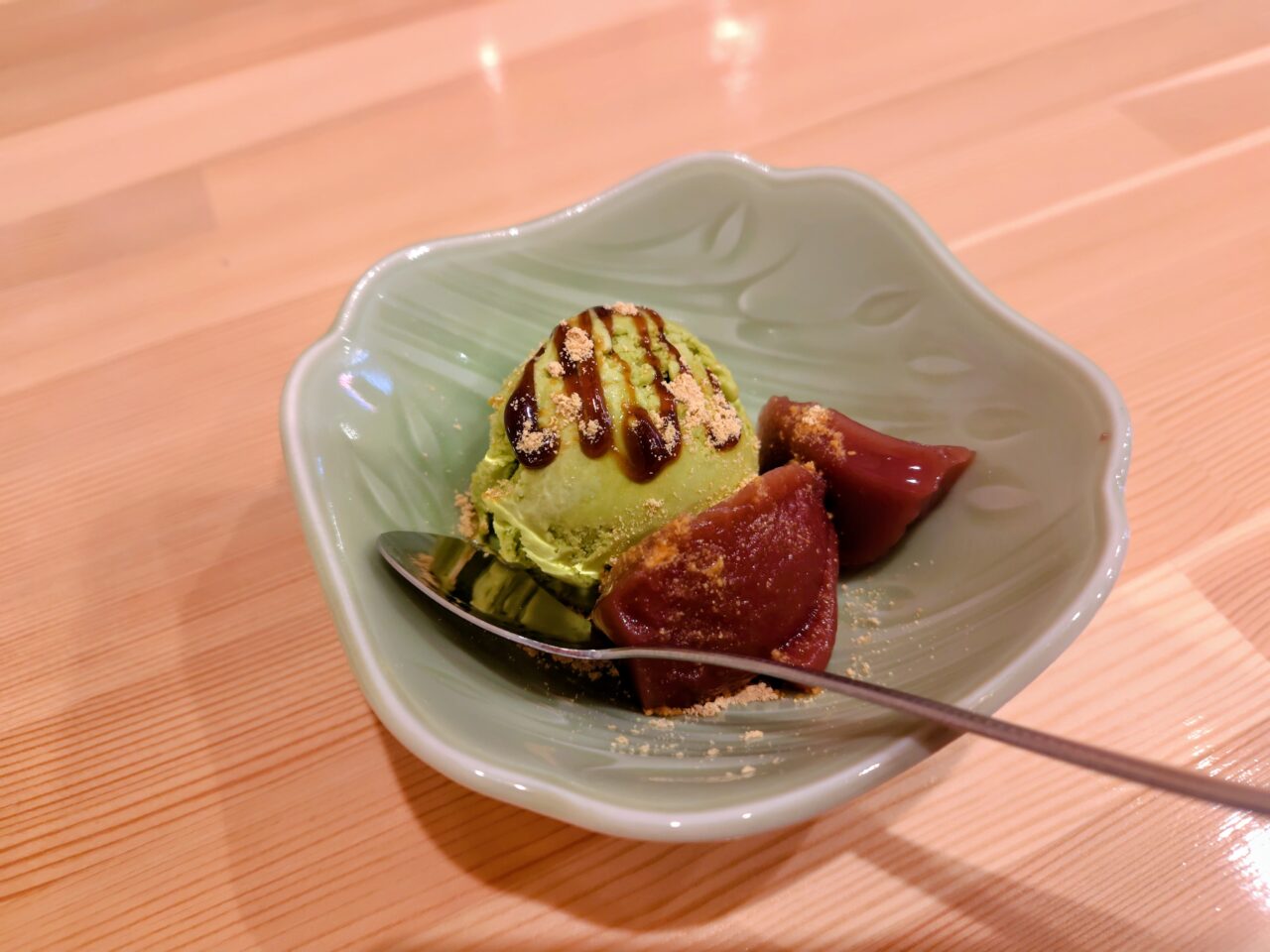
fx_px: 844
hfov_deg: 73.9
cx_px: 635
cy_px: 476
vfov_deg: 58.9
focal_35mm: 23
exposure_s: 1/50
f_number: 1.9
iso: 354
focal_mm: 5.6
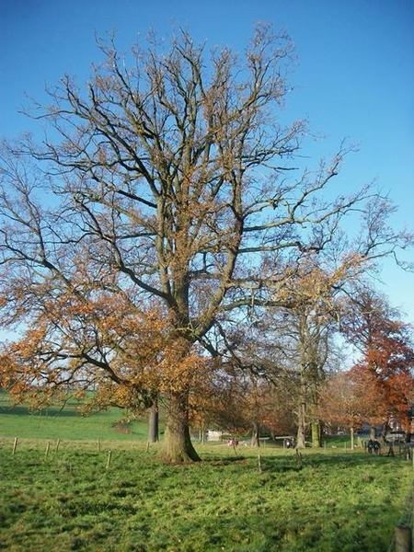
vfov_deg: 56.8
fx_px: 510
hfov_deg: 44.2
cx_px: 207
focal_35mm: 32
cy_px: 276
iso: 80
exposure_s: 1/640
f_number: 2.9
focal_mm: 5.7
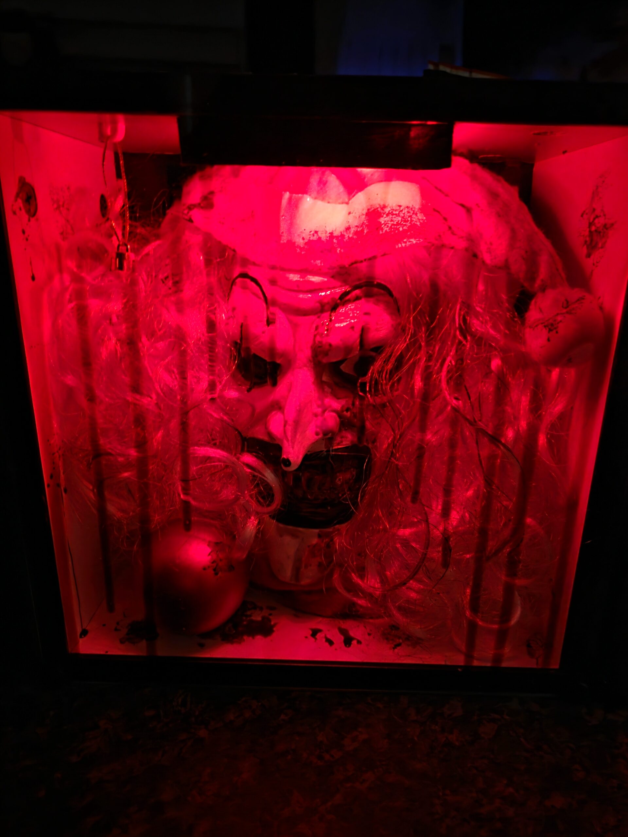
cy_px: 418
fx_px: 556
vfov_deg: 73.9
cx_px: 314
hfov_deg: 58.9
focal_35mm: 23
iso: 1600
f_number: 1.7
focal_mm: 6.3
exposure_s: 1/20
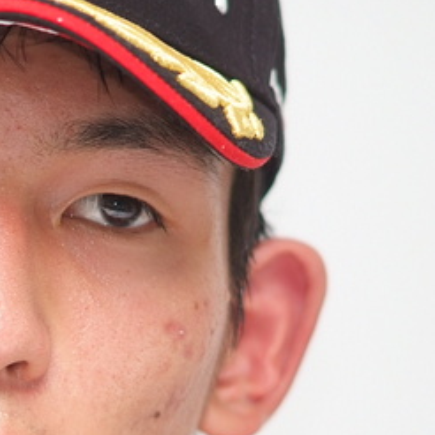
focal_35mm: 672
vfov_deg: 2.6
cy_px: 343
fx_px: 9554
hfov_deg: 2.6
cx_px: -83
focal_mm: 180
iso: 400
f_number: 2.8
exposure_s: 1/250
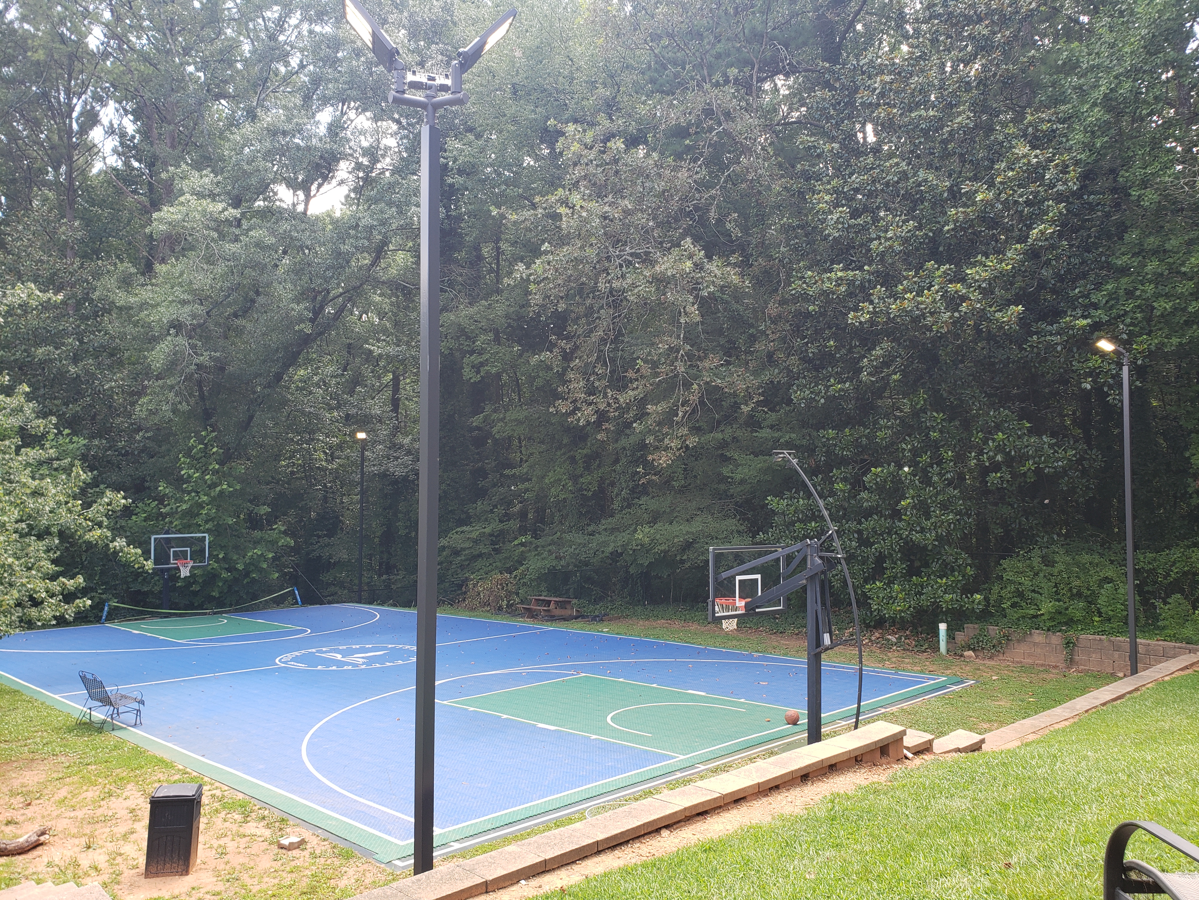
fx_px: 901
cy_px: 450
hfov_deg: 67.3
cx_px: 600
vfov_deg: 53.1
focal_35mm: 26
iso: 50
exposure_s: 1/120
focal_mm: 4.3
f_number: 2.4
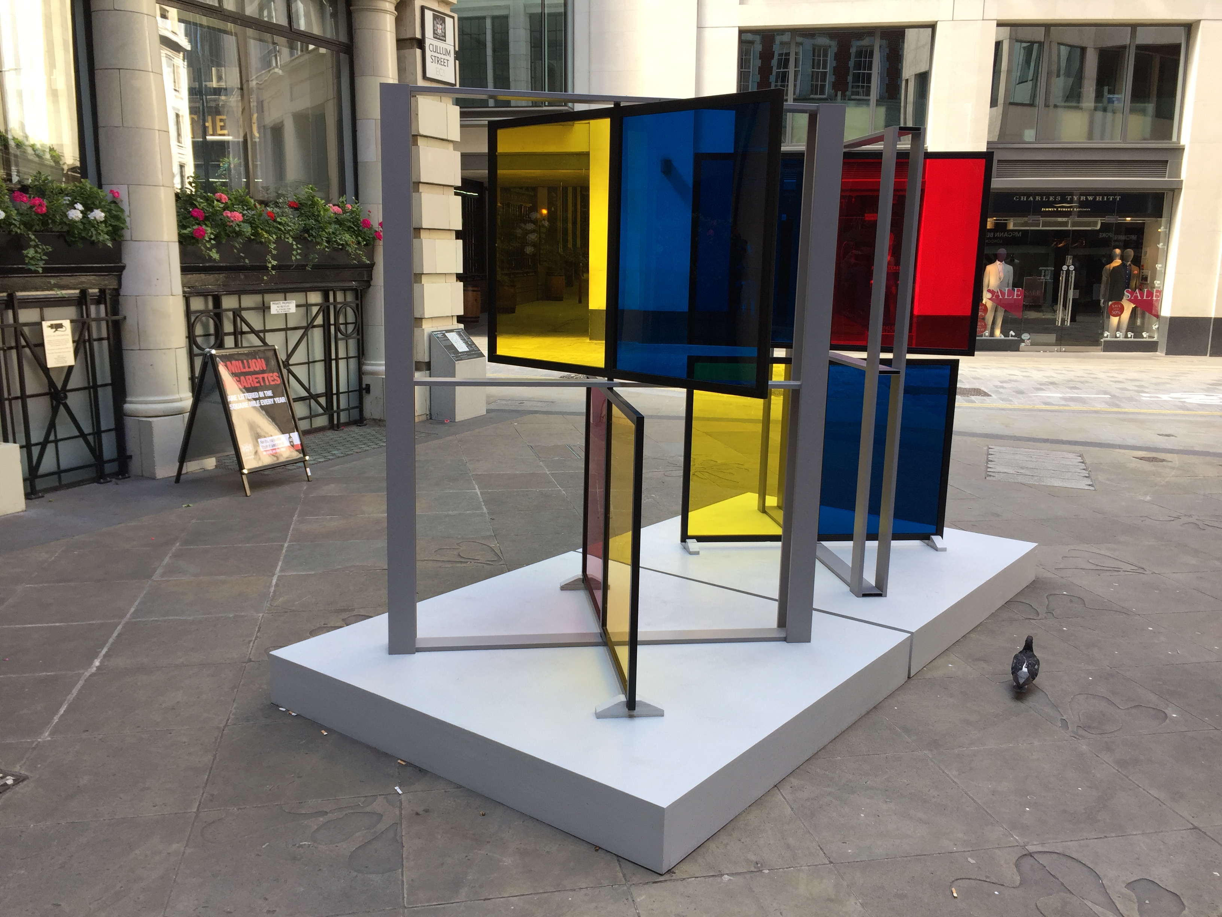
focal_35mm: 29
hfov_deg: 61.7
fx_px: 1024
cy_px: 458
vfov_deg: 48.2
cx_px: 611
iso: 32
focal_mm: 4.15
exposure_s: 1/117
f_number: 2.2
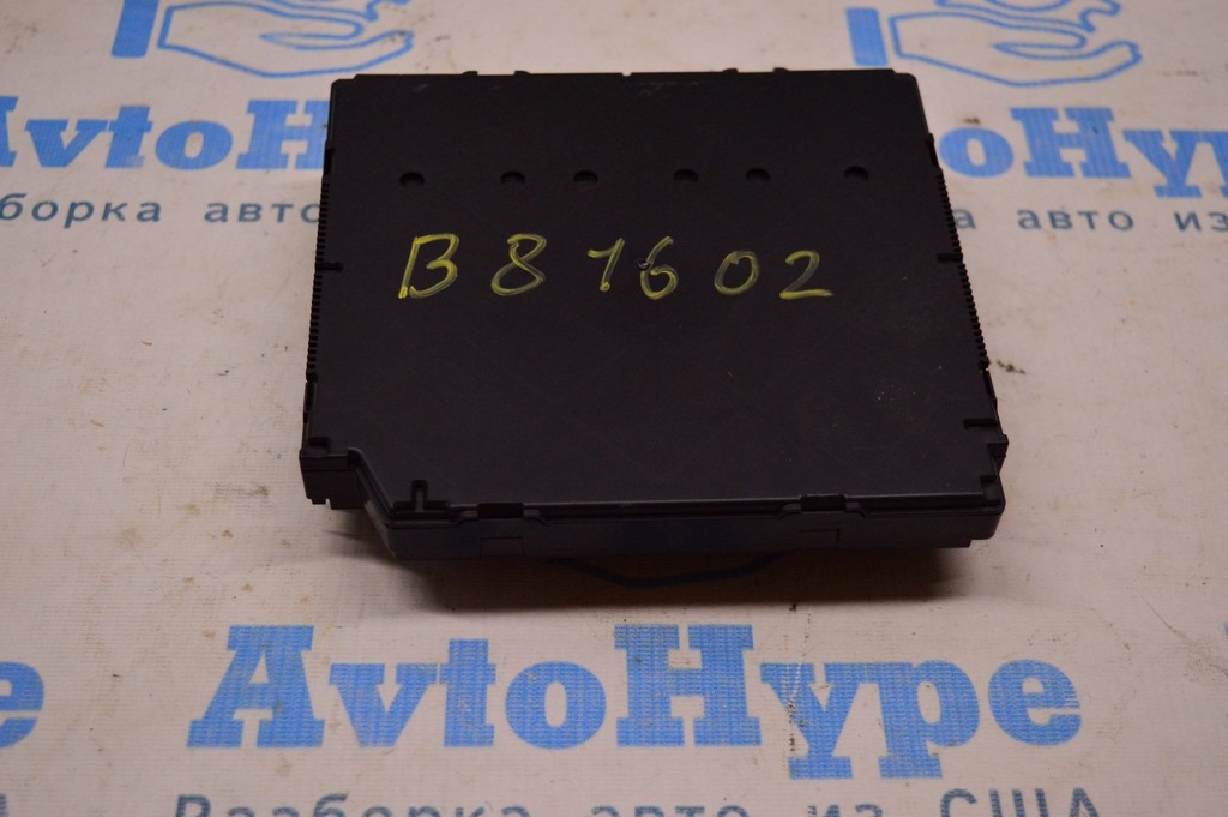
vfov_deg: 25.7
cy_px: 408
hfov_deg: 37.9
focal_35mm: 52
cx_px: 614
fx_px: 1789
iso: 1600
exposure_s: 1/400
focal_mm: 35
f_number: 4.5
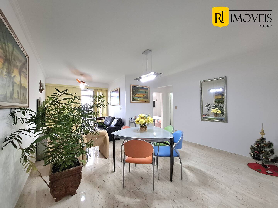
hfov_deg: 106.2
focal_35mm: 13
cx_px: 139
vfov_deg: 89.9
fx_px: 104
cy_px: 104
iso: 200
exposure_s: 1/40
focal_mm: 1.74
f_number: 2.2
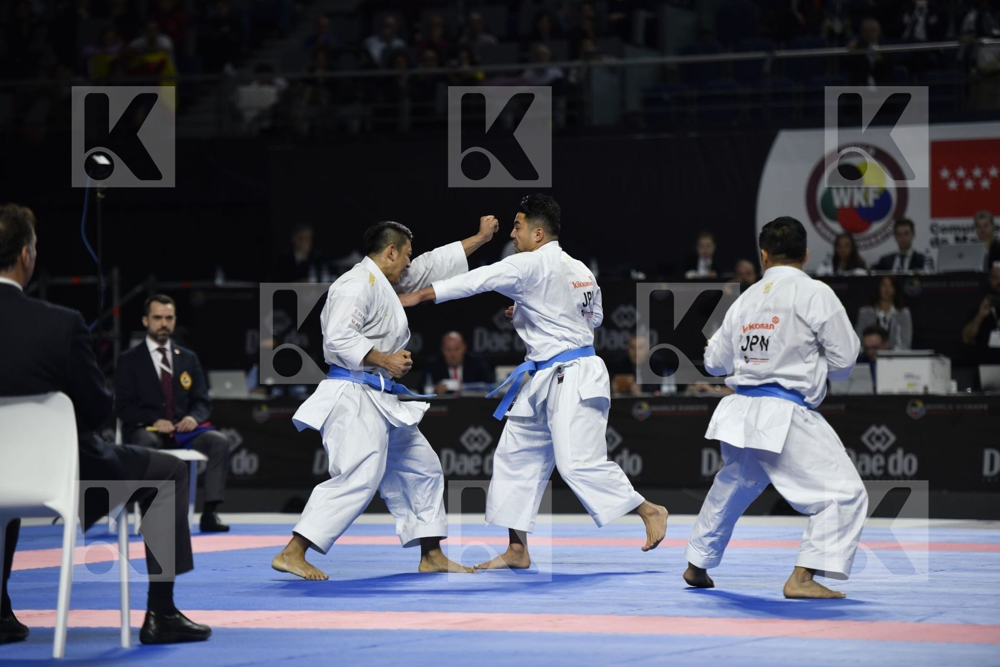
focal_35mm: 160
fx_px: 4444
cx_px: 500
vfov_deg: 8.6
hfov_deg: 12.8
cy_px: 334
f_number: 2.8
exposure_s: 1/800
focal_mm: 160
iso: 800
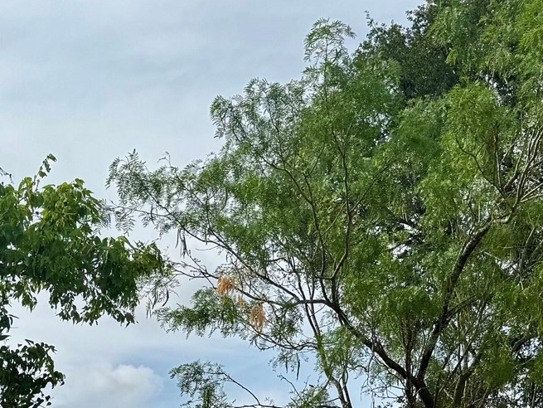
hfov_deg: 25.9
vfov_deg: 18.5
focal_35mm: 75
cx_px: 232
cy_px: 505
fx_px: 1177
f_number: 1.78
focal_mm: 6.76
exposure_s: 1/3597
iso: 80
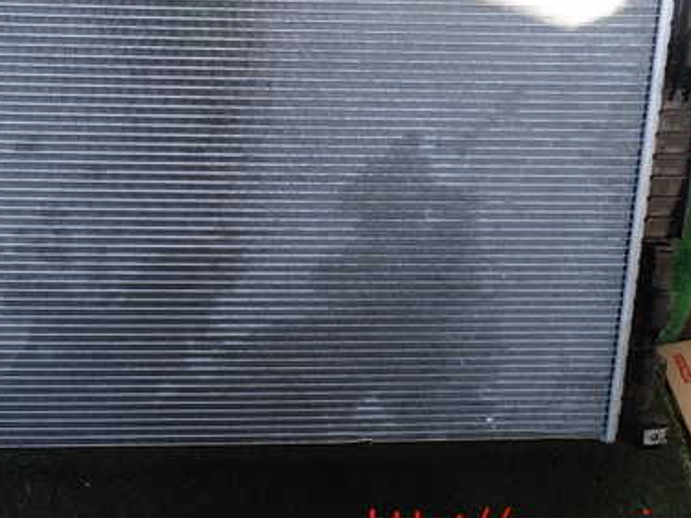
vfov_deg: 35.2
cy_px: 136
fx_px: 798
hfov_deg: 46.1
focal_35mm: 40
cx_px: 232
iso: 100
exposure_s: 1/125
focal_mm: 4.5
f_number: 2.8
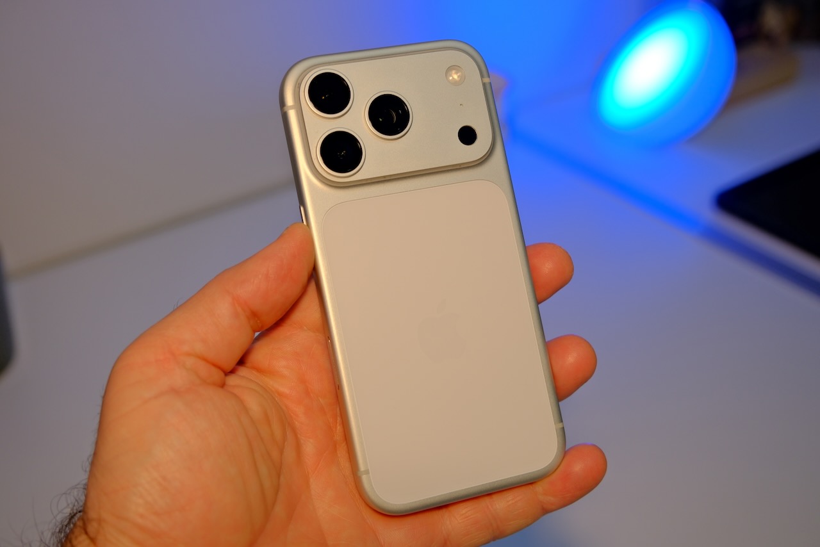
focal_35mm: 44
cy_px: 274
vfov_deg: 30.5
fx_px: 1002
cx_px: 410
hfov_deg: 44.5
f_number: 4
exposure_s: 1/42
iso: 320
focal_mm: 29.2
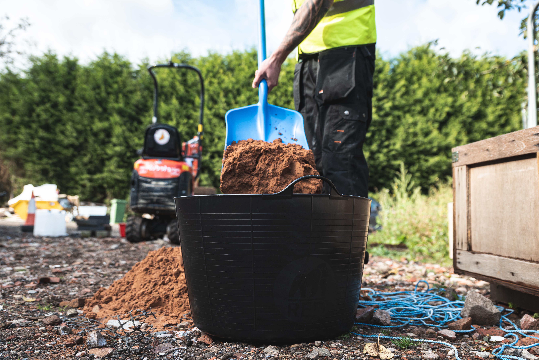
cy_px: 180
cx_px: 270
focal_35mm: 34
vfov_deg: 38.9
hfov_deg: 55.8
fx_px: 509
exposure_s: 1/800
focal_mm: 34
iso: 250
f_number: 4
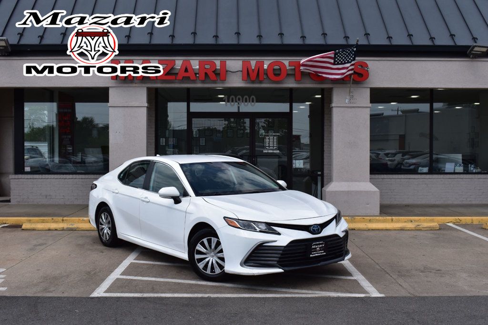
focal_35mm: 44
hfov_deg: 45.0
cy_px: 162
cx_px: 244
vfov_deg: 30.8
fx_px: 589
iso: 320
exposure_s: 1/500
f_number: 11
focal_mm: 29
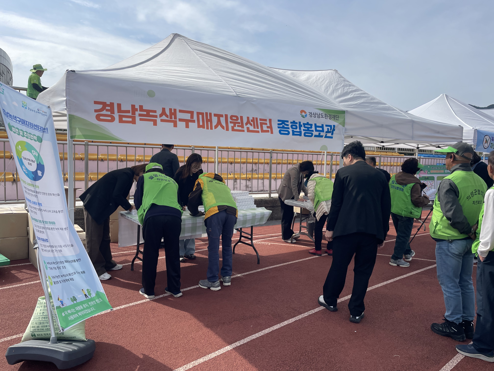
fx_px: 371
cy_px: 186
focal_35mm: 26
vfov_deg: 53.1
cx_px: 247
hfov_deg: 67.3
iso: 32
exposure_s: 1/3861
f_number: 1.6
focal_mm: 4.2
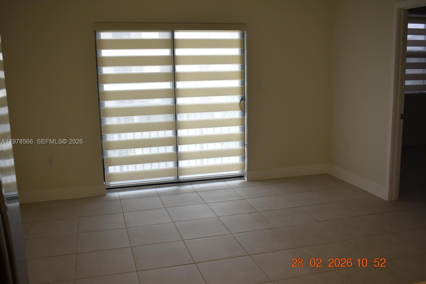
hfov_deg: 53.1
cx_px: 213
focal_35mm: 36
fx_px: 426
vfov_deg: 36.9
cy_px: 142
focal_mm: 24
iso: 400
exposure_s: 1/125
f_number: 5.6
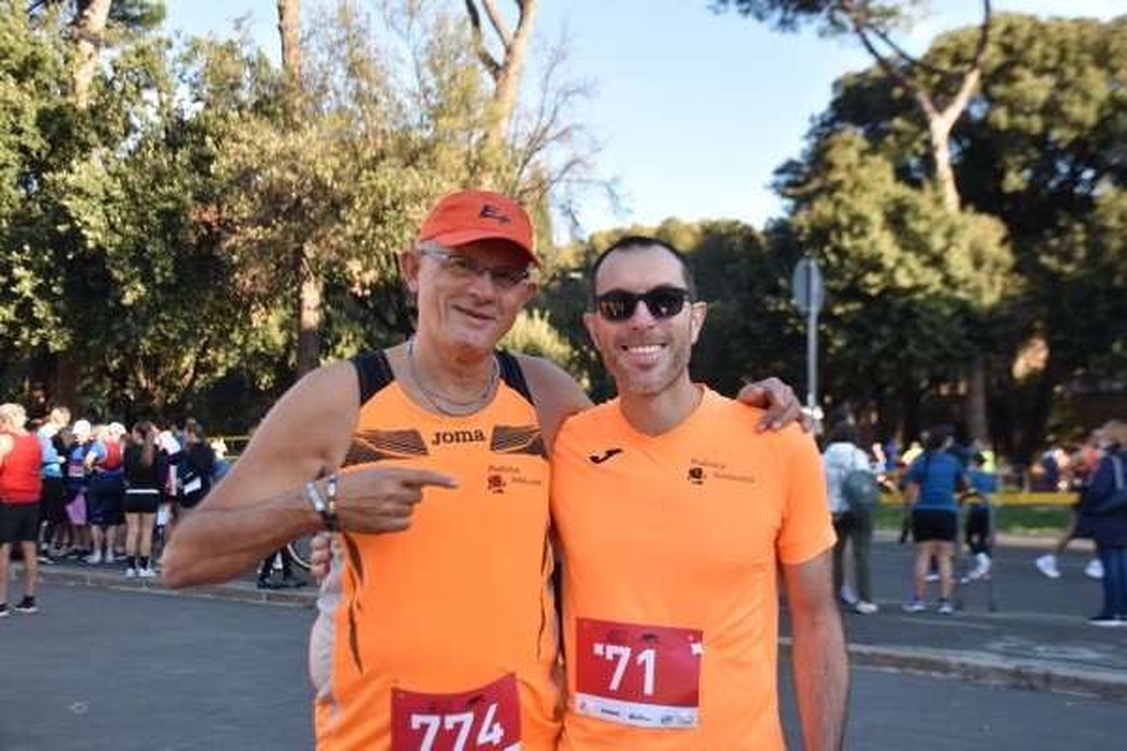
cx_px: 564
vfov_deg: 29.9
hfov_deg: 43.6
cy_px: 376
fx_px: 1409
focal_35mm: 45
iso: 450
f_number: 4
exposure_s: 1/800
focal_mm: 30
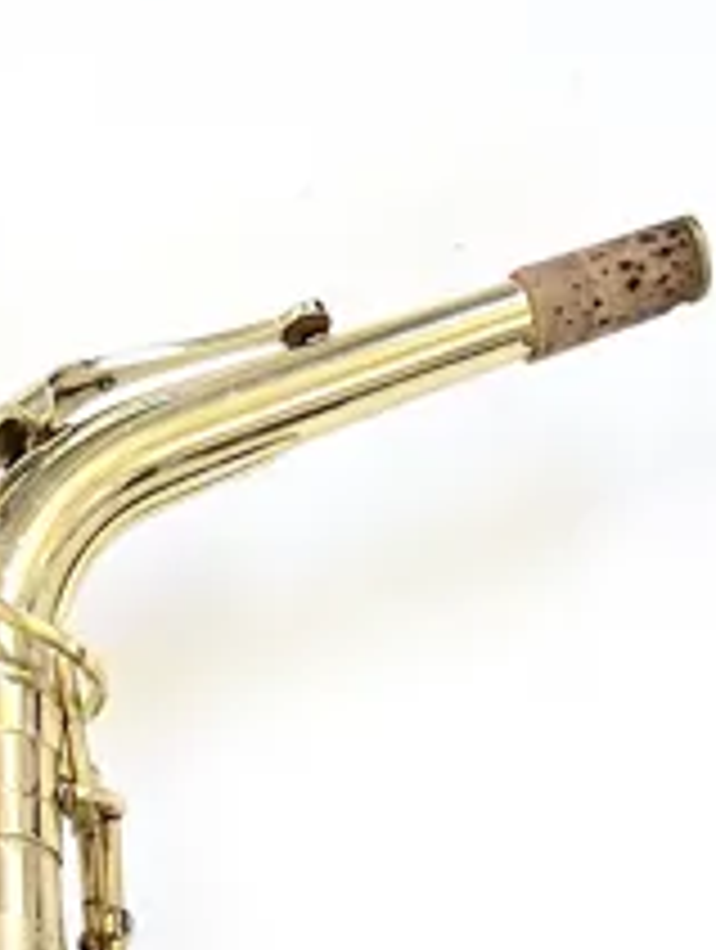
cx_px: -50
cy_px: 2022
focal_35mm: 116
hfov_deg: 12.6
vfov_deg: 13.8
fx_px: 3189
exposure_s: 1/100
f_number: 1.8
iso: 200
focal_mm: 5.4
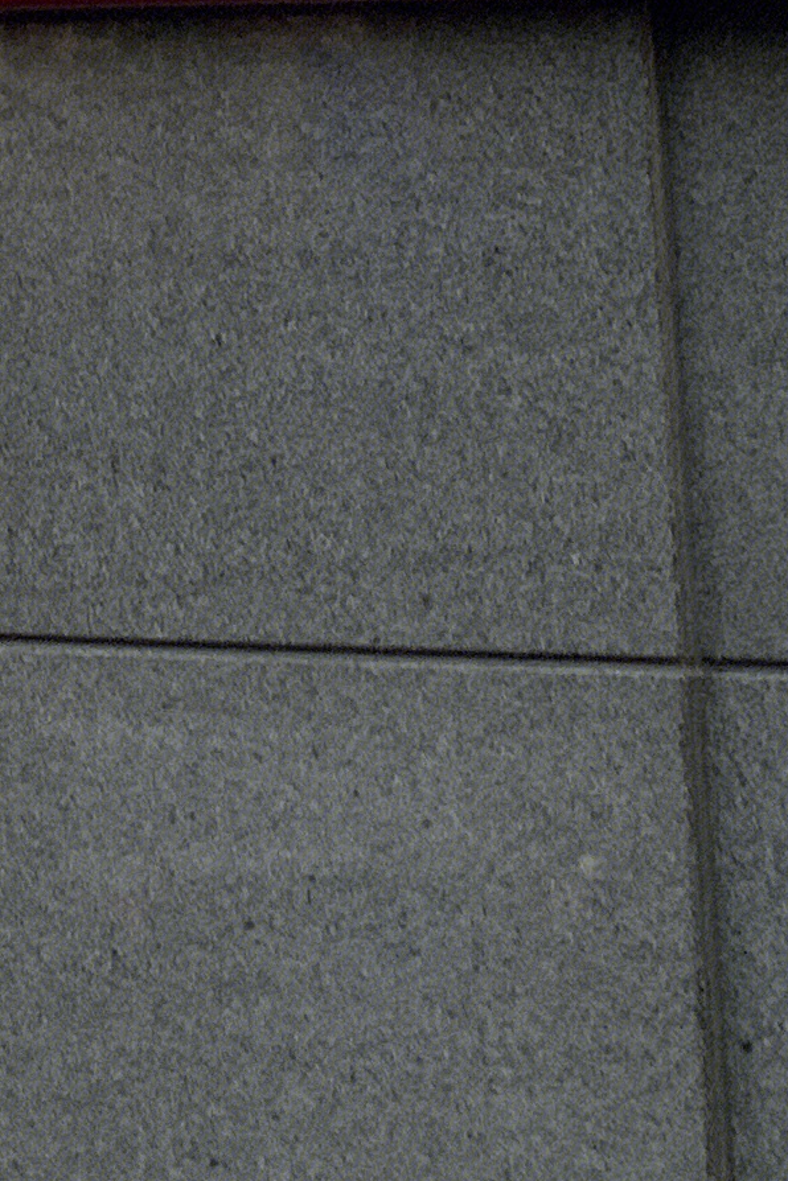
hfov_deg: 10.4
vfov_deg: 15.8
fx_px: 4005
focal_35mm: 122
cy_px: -452
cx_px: -718
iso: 100
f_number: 1.8
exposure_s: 1/61
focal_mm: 4.25
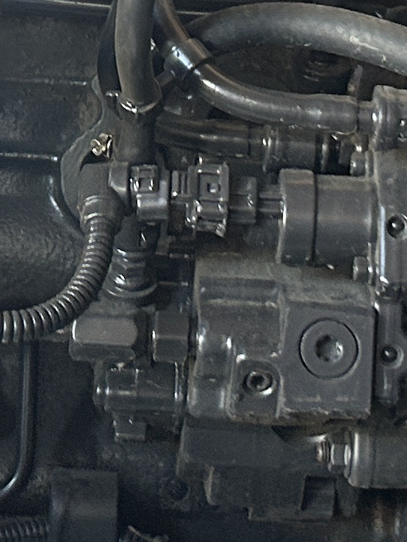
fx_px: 2274
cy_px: -128
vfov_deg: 13.2
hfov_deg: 10.2
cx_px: 89
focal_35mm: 145
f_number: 1.5
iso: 125
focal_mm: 5.7
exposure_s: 1/89
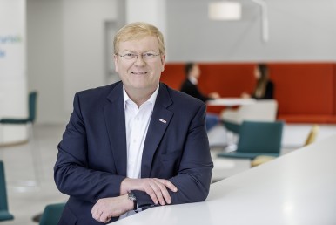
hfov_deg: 18.6
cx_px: 168
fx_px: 1027
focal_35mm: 110
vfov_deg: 12.5
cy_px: 112
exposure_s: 1/80
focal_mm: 110
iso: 200
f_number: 5
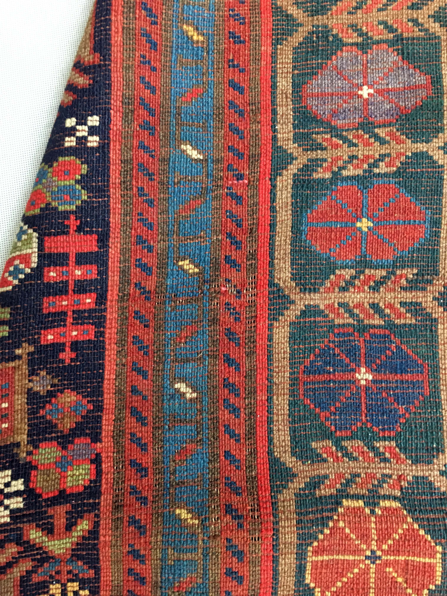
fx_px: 499
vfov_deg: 61.7
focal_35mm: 29
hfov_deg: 48.2
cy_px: 298
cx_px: 224
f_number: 2.2
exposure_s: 1/20
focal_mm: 4.15
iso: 200
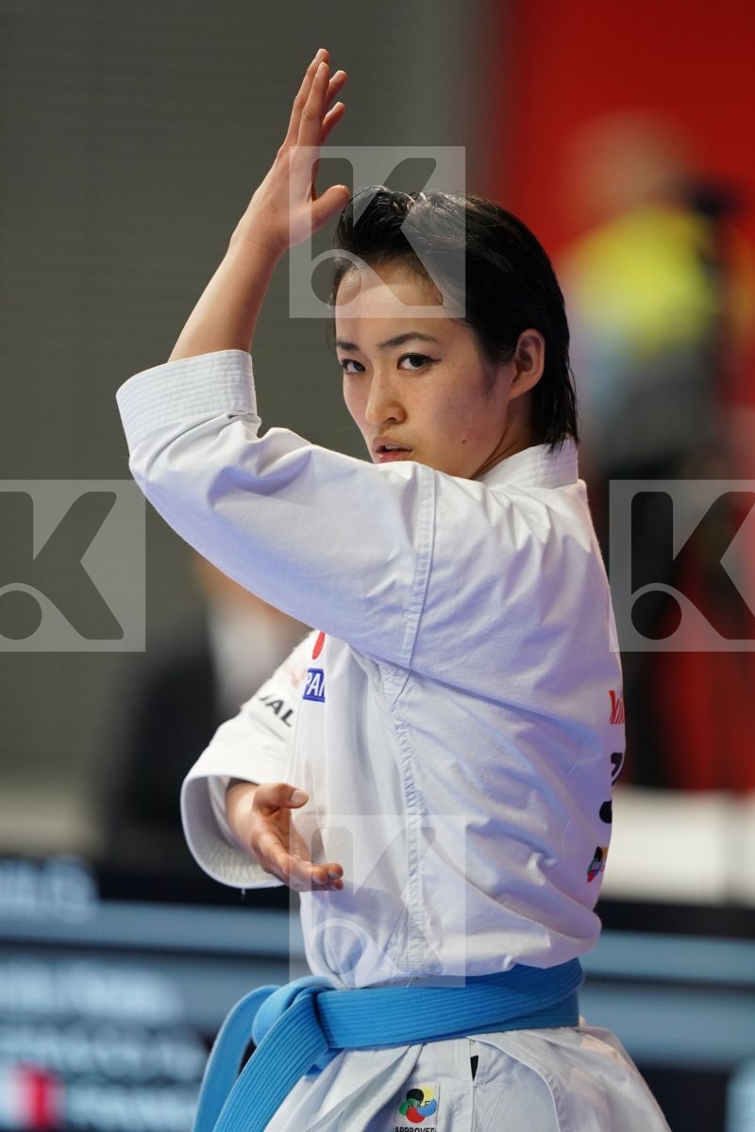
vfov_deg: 5.2
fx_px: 12582
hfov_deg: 3.4
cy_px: 566
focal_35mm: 400
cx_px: 378
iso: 2500
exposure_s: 1/500
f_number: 2.8
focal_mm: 400
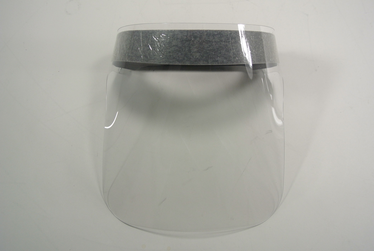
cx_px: 187
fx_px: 322
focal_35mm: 31
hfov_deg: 60.2
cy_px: 126
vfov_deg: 42.4
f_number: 3.8
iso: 400
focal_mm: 11.8
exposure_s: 1/125
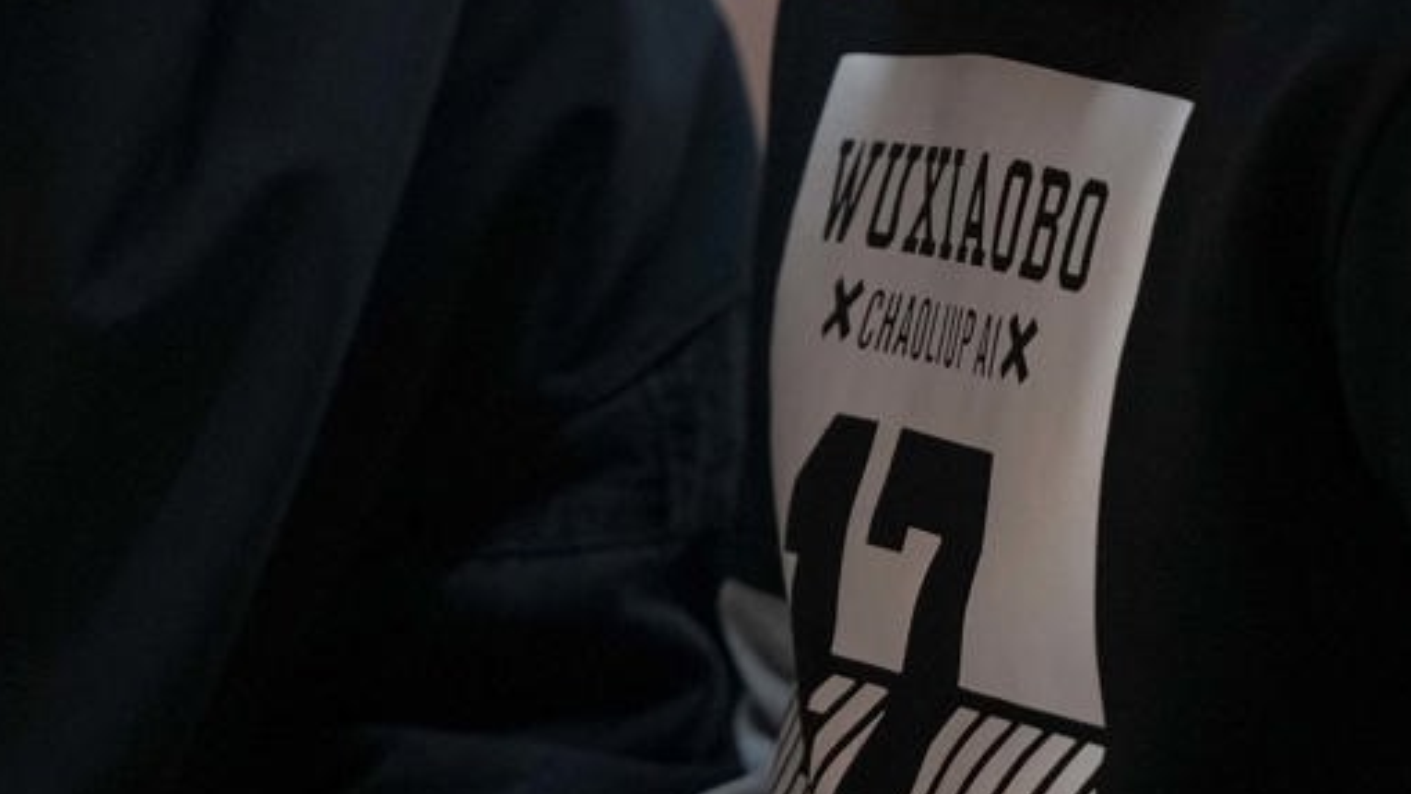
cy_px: 47
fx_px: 8718
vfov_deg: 5.2
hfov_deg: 9.2
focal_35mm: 233
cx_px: 188
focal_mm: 70
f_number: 2.8
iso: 1250
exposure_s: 1/200
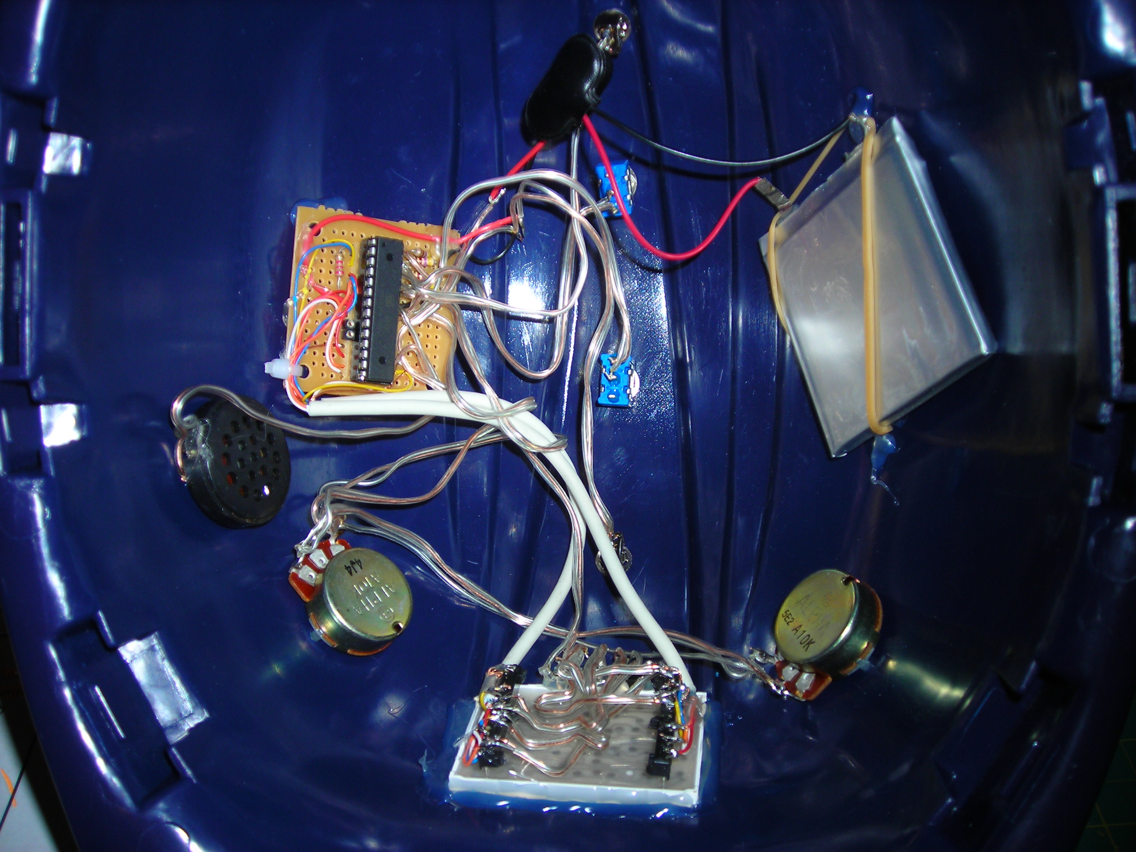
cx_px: 568
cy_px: 426
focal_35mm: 38
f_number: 3.2
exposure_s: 1/60.1
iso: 50
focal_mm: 6.3
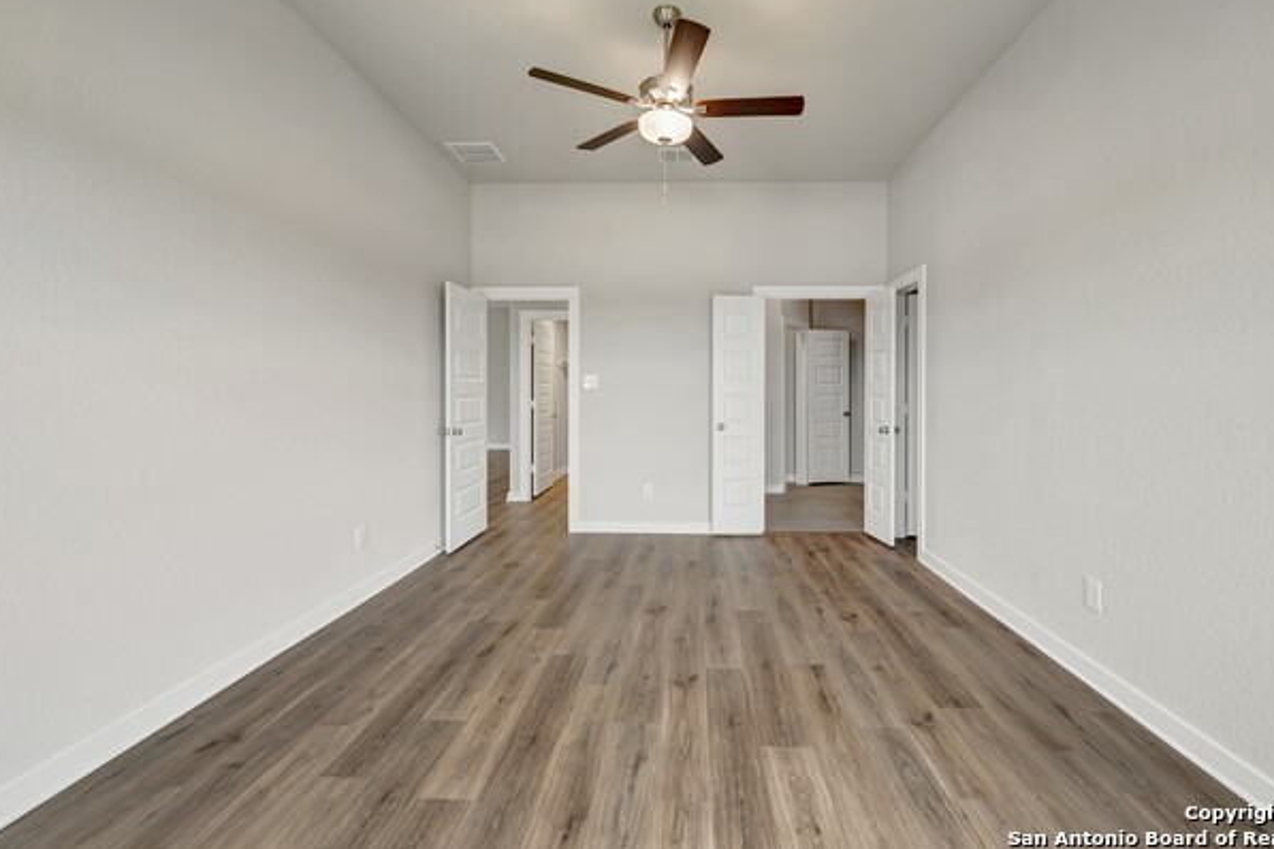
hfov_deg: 100.3
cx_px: 672
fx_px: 531
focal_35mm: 15
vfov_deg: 77.2
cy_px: 396
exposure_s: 1/2.5
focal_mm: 14
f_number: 9
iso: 100
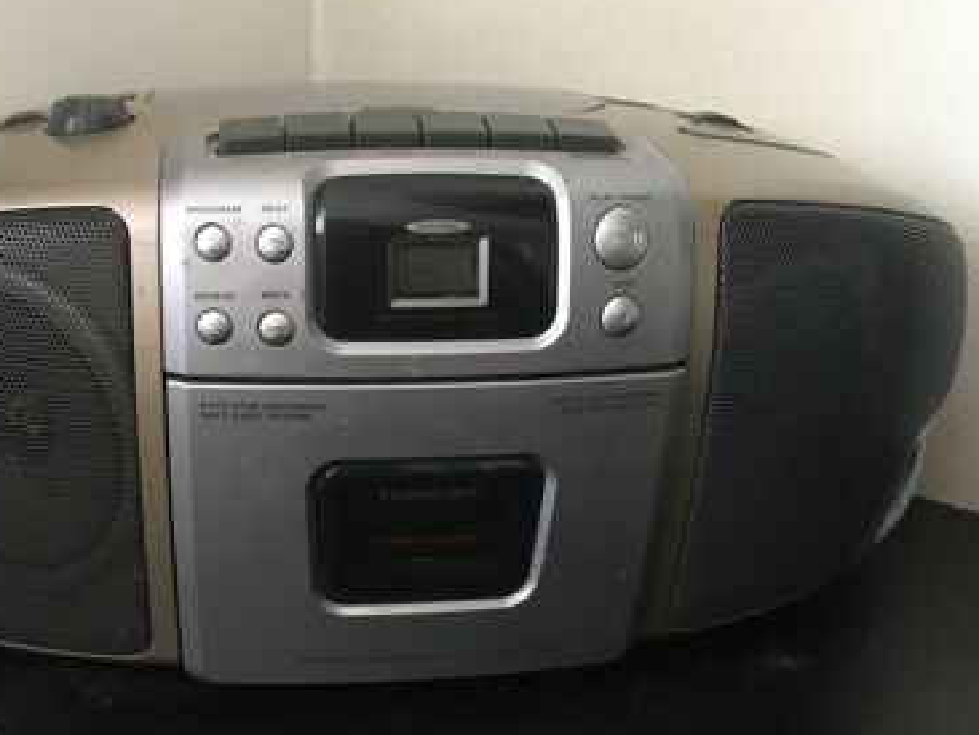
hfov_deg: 48.3
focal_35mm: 38
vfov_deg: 37.7
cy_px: 318
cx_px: 348
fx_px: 1075
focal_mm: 4.15
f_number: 2.2
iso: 250
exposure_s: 1/17
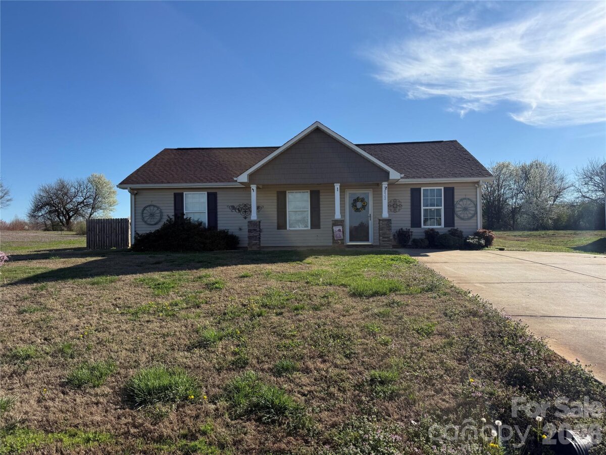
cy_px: 228
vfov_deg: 56.8
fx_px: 420
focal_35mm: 24
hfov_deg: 71.6
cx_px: 303
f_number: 1.78
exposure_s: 1/5714
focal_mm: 6.76
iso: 100
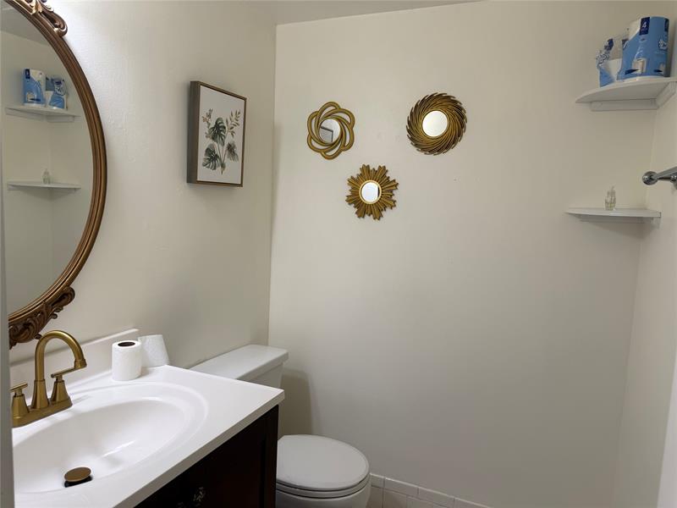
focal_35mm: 24
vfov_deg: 56.8
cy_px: 254
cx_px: 338
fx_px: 469
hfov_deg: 71.6
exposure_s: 1/120
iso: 100
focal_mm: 6.76
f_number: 1.78
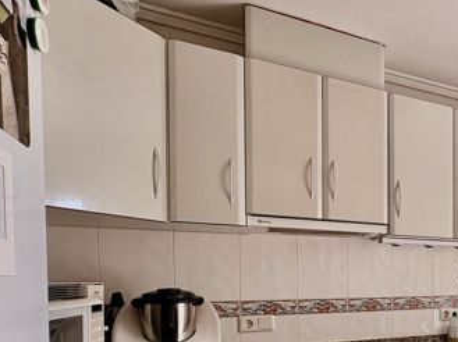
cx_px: 485
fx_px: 396
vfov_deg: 43.8
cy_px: 288
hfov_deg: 46.8
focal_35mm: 30
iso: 40
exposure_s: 1/99
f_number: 2.2
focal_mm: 2.22
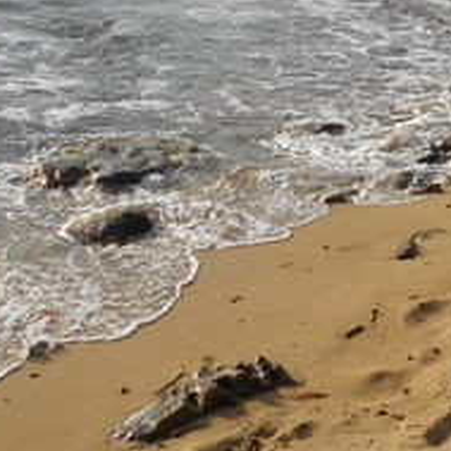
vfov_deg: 21.5
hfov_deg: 21.6
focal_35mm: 78
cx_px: 427
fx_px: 1150
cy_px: 17
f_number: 3.2
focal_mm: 4.6
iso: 80
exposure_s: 1/800
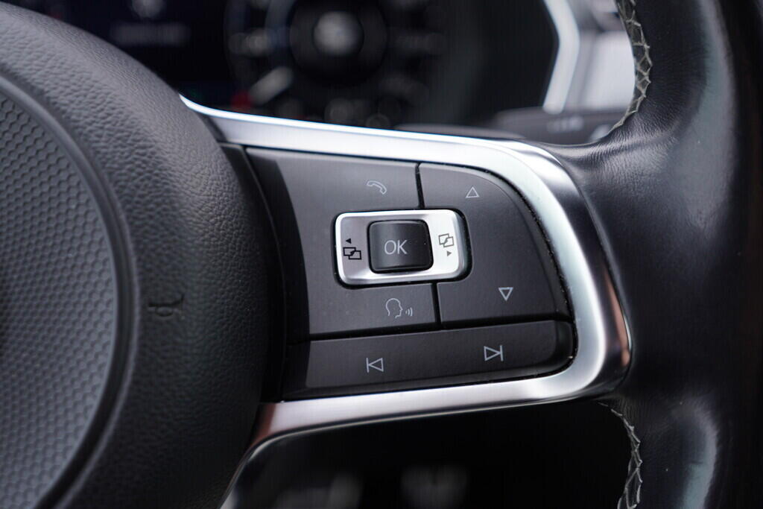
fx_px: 763
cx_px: 382
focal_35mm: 36
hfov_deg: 53.1
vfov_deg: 36.9
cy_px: 254
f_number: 2.8
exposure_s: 1/40
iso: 160
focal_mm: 24
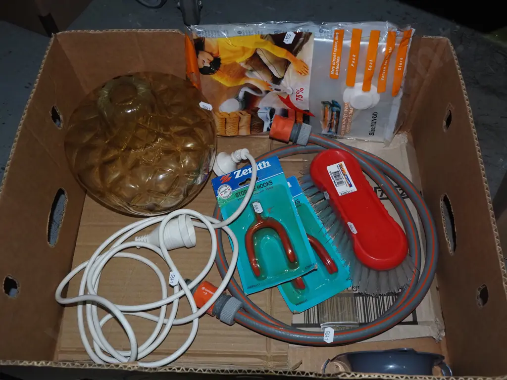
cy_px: 190
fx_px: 469
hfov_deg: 56.8
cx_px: 254
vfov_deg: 44.2
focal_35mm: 32
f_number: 5.6
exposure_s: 1/160
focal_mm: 16
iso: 2500
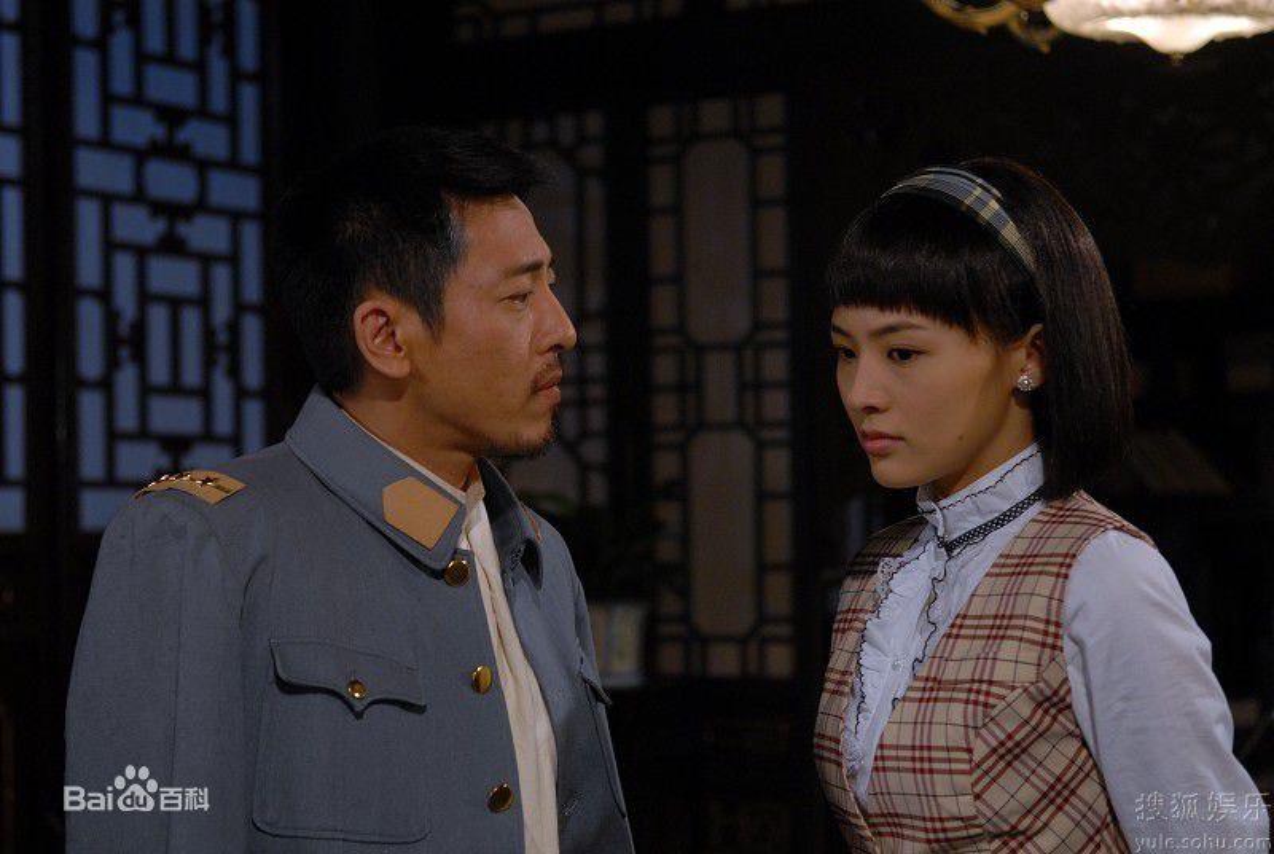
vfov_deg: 16.6
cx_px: 637
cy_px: 427
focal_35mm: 82
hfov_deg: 24.6
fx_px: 2924
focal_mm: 55
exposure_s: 1/40
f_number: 3.2
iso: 400
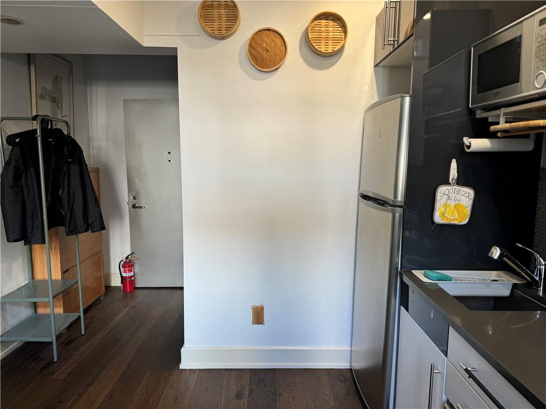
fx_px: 379
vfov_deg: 56.8
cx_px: 273
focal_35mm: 24
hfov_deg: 71.6
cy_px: 204
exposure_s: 1/121
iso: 100
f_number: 1.78
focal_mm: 6.76
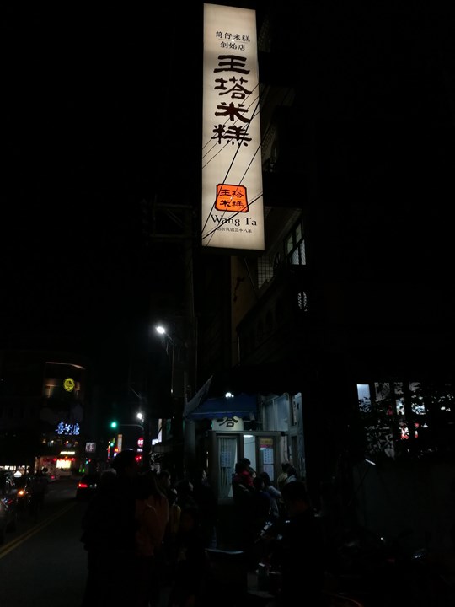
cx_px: 228
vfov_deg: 65.3
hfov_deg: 51.4
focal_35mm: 27
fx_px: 473
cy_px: 304
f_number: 2.2
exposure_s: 1/60
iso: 200
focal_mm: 4.5
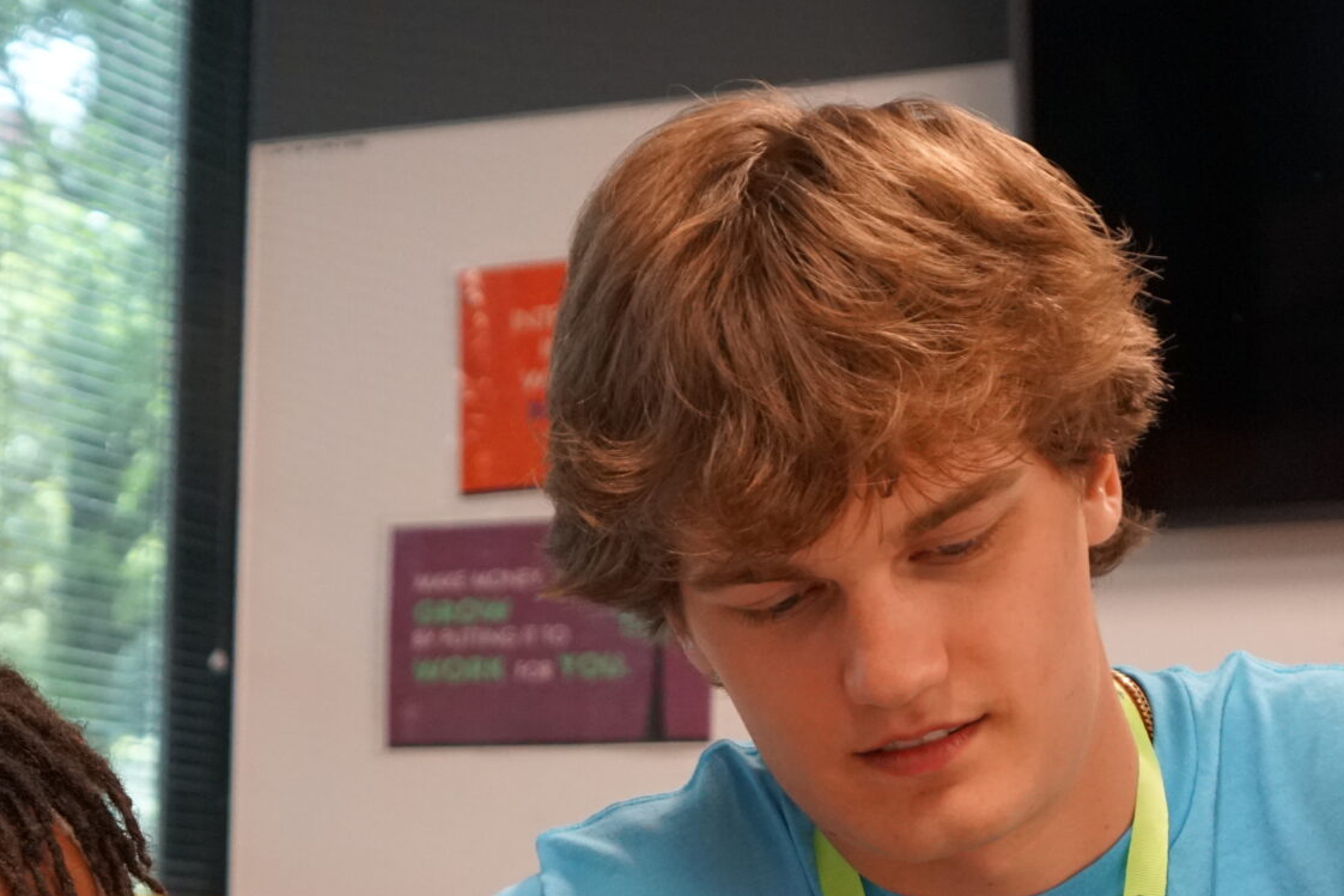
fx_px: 3701
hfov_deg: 20.1
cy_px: 971
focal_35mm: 99
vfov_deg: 13.5
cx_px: 87
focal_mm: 29
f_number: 4
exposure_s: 1/160
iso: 1600
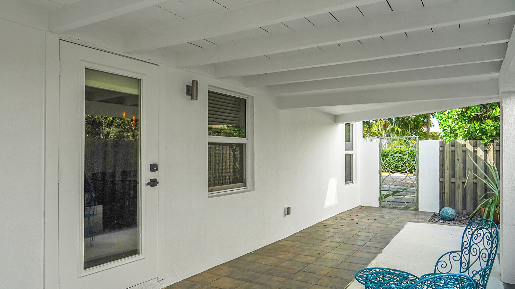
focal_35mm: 23
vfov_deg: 49.5
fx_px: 314
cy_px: 144
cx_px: 269
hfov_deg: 78.7
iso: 400
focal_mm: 14
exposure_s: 1/160
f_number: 9
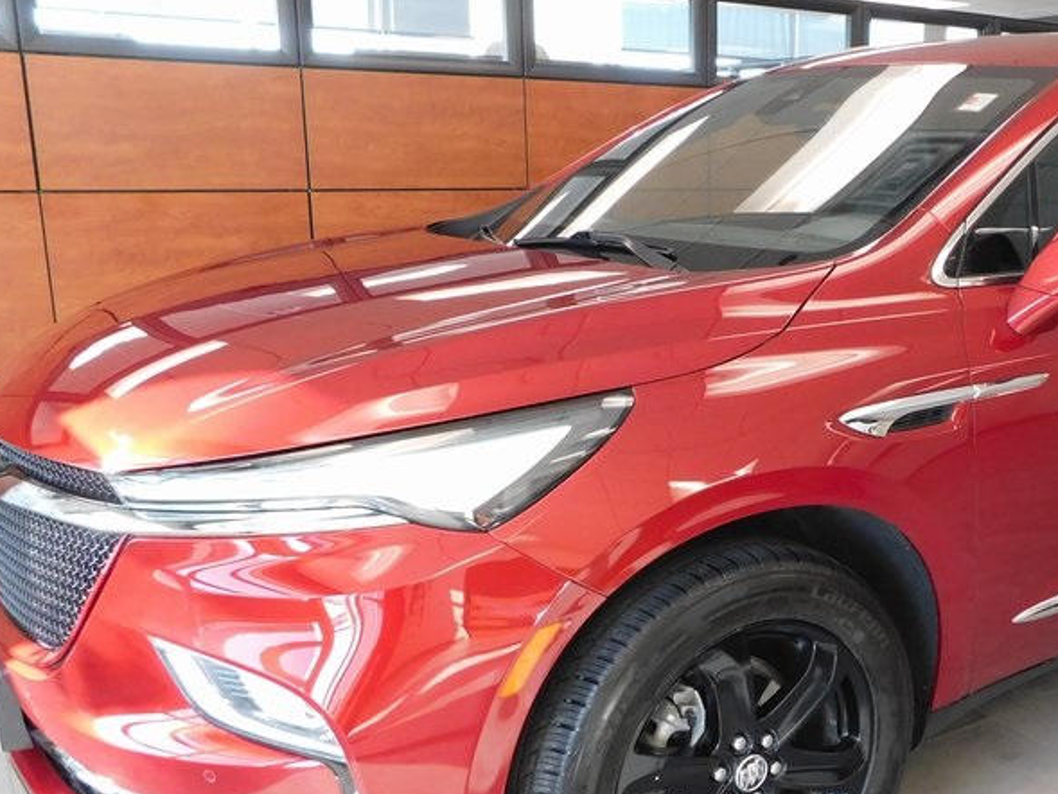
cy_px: 483
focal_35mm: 40
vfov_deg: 35.8
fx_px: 1223
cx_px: 780
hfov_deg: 45.3
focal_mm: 4
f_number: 3
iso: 280
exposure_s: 1/30
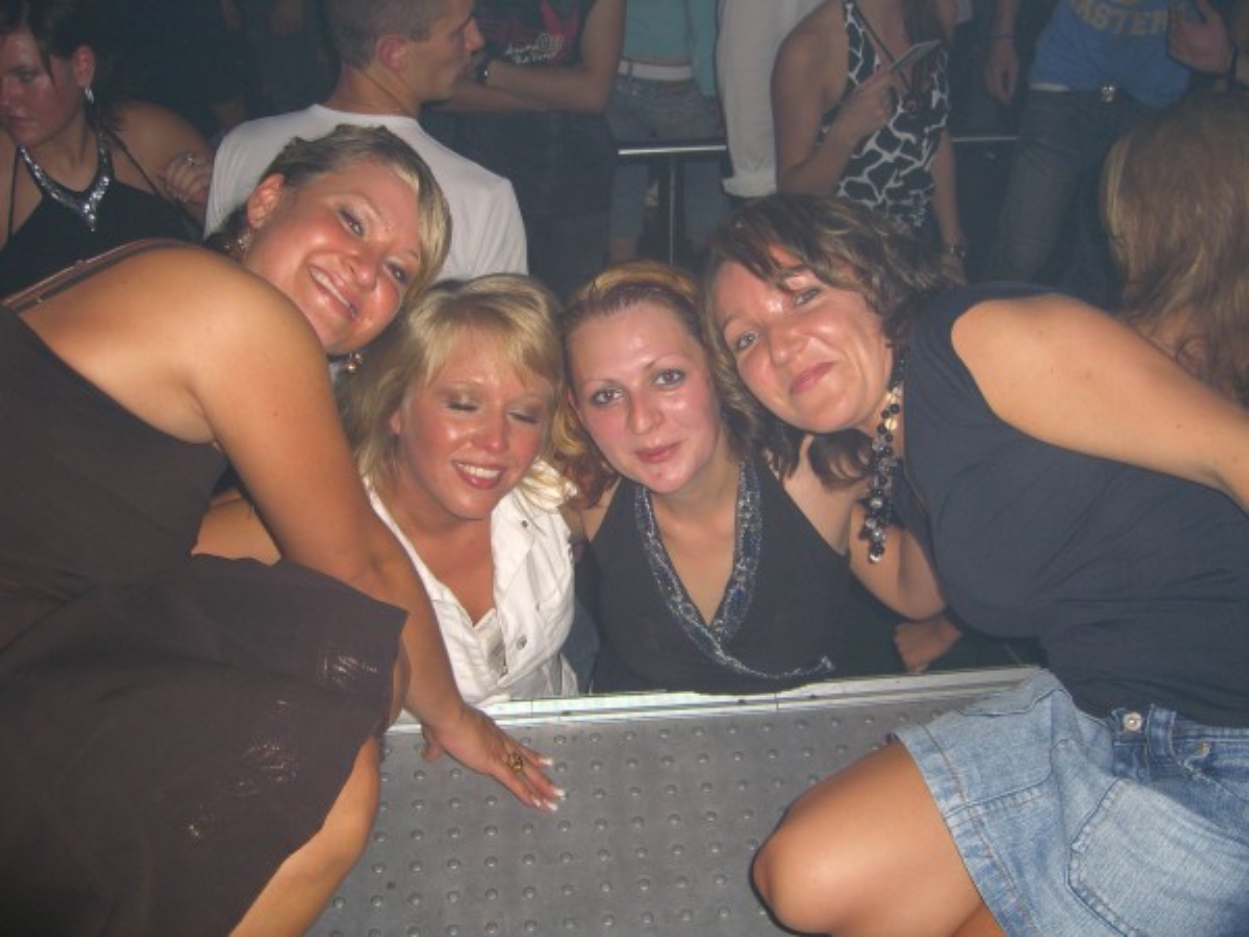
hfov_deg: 49.0
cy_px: 468
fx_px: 1371
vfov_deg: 37.7
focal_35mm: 38
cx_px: 624
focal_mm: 7.9
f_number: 2.8
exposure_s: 1/60
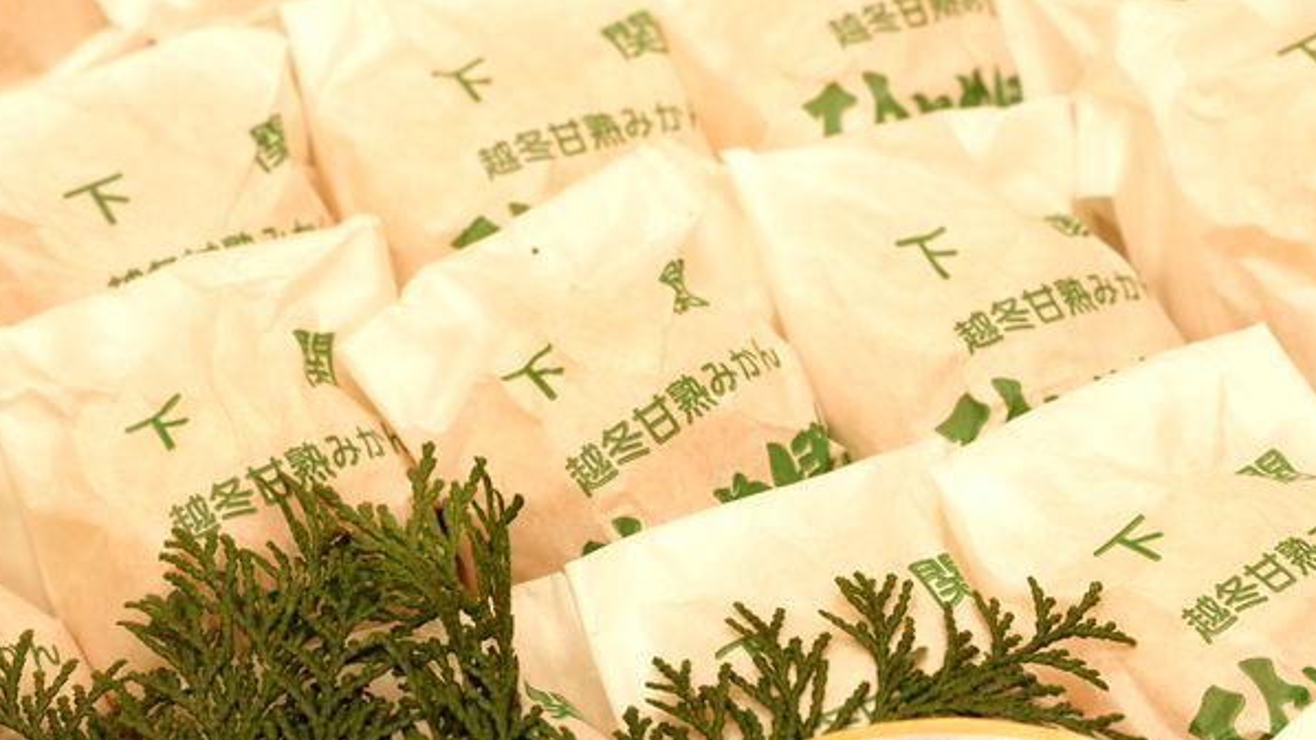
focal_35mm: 92
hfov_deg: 23.2
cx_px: 702
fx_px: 3209
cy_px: 442
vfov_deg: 13.1
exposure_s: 1/100
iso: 1600
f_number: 6.3
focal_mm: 50
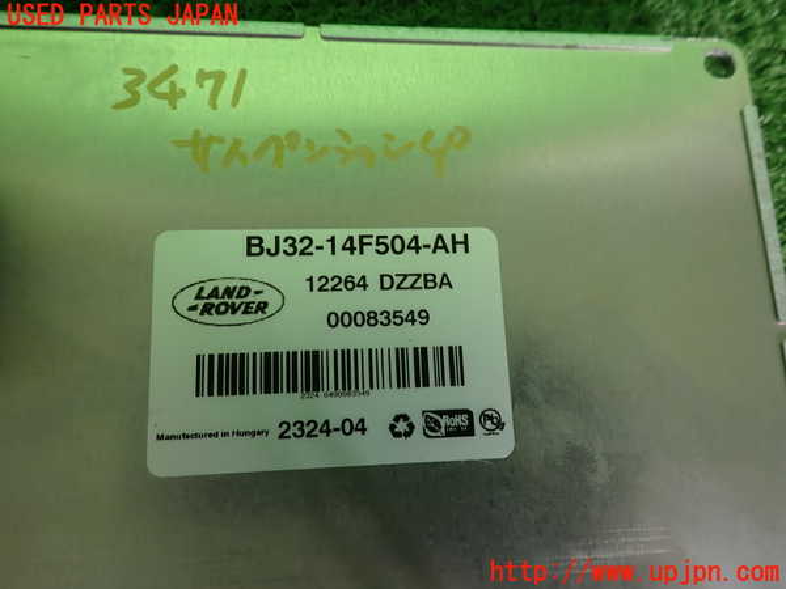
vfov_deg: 54.9
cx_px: 393
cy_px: 294
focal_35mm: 25
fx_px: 568
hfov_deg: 69.4
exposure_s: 1/80
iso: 100
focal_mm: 4.5
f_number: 2
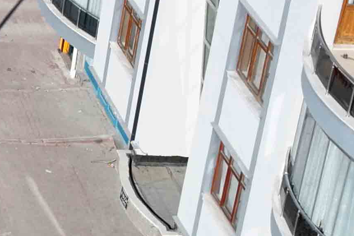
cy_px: -164
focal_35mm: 153
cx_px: -466
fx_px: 1504
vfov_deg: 8.7
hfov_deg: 11.4
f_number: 2.8
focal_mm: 12.29
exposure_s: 1/2500
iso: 100
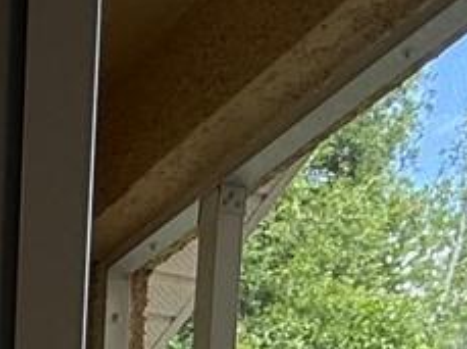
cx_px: -230
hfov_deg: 17.9
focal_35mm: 98
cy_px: 1118
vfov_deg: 10.0
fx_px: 1320
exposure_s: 1/120
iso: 64
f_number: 2.2
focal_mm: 2.22
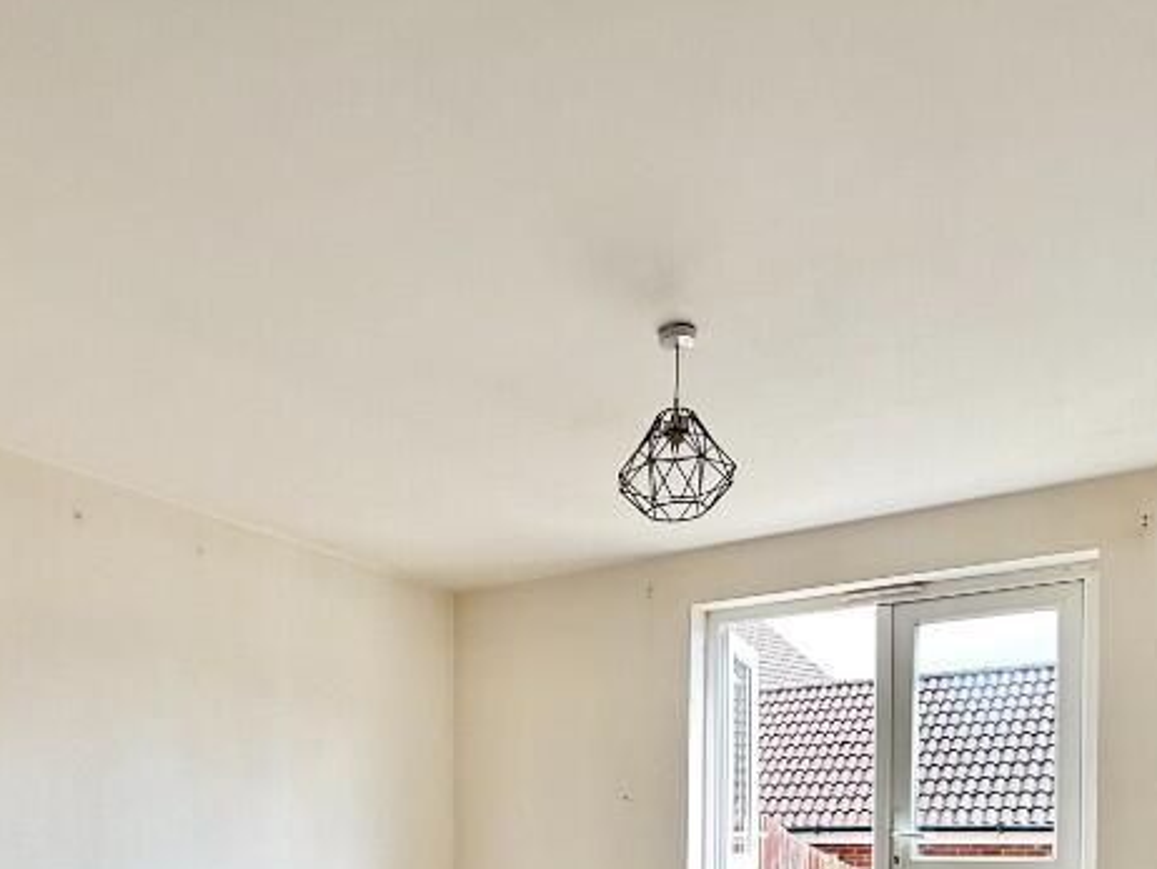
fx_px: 1037
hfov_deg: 57.9
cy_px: 859
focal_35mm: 31
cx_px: 473
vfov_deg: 40.2
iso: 50
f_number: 2.2
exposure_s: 1/99
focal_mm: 2.22
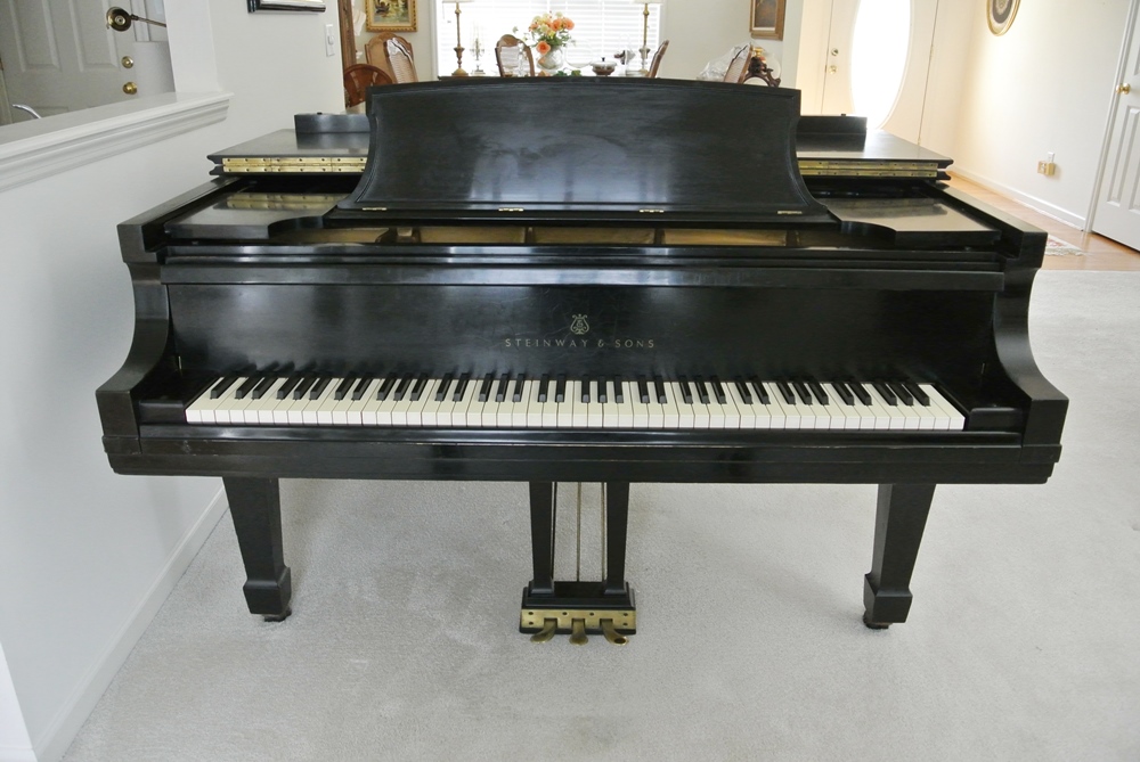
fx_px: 856
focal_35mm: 27
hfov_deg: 67.3
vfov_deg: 48.0
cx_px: 570
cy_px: 381
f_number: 3.5
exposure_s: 1/40
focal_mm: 10
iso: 800
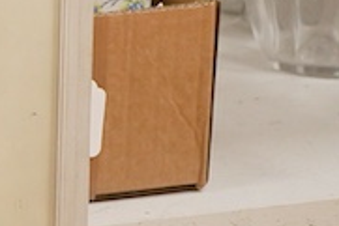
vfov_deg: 6.1
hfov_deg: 8.9
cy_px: -138
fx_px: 2111
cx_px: -217
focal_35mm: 224
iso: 1250
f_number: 5
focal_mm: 30
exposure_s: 1/125
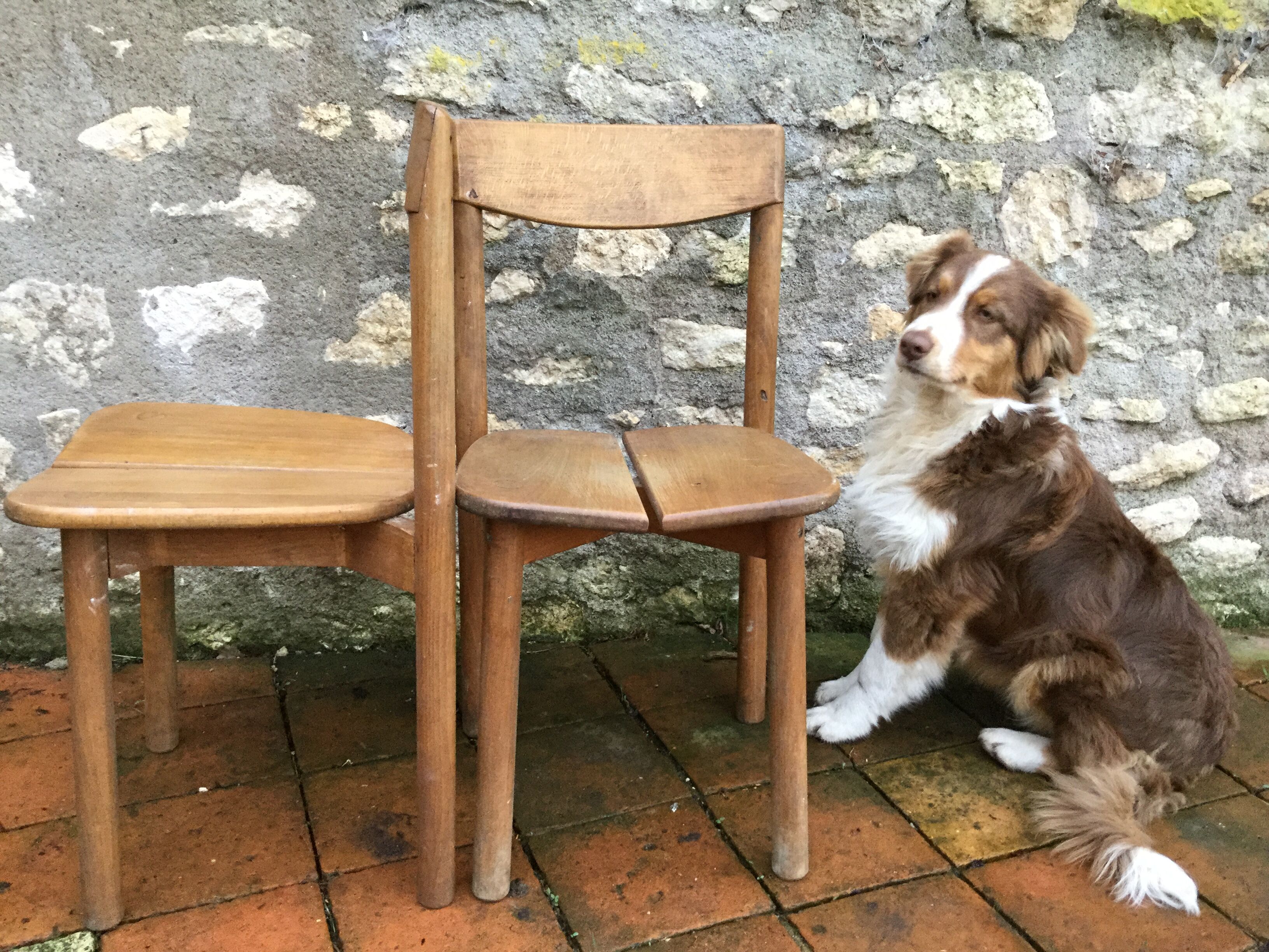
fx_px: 1136
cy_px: 476
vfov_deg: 45.4
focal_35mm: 31
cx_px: 634
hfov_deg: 58.4
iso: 160
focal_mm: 3.3
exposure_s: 1/33
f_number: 2.4
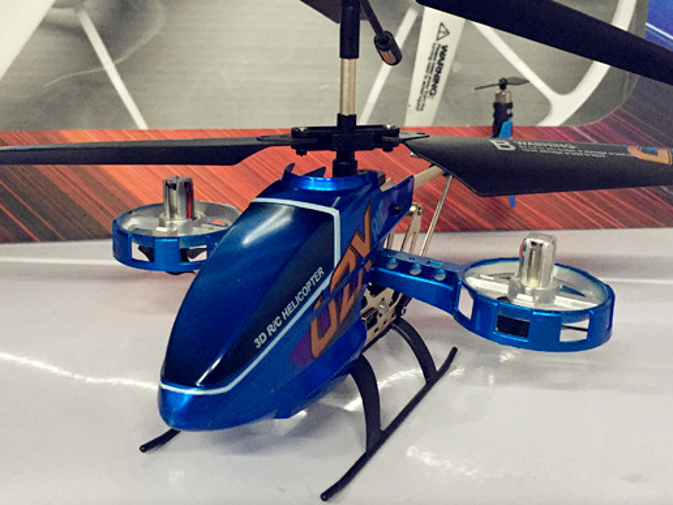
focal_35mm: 45
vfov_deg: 32.1
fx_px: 875
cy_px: 201
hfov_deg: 42.1
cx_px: 344
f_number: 2.2
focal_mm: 4.15
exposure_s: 1/25
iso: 250
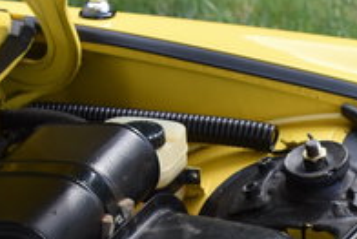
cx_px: 421
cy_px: 304
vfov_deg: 9.1
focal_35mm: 149
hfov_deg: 13.4
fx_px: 1479
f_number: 7.1
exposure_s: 1/1600
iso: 2000
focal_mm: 38
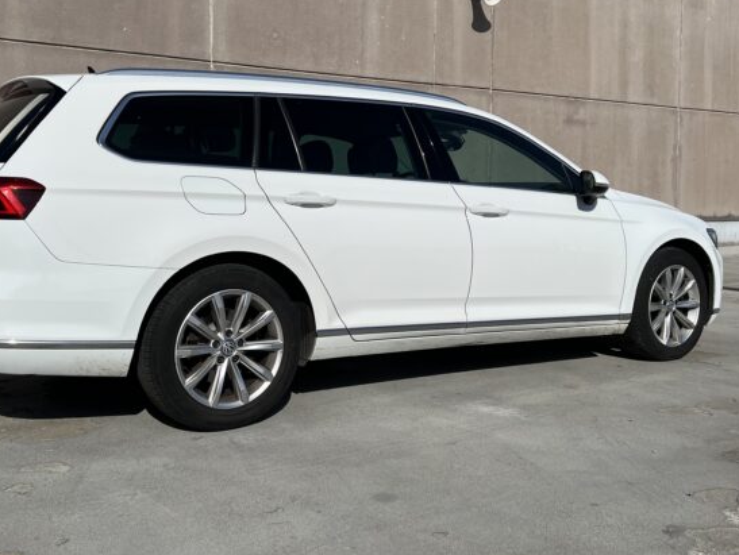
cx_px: 315
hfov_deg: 48.8
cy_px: 238
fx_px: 812
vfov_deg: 37.7
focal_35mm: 38
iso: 50
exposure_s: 1/10309
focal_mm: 5.7
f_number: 1.5
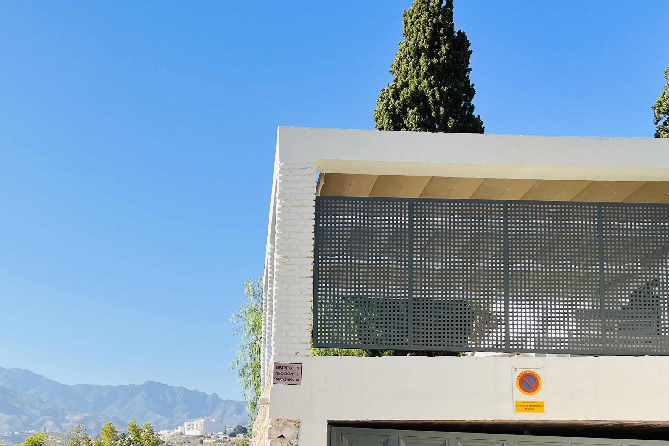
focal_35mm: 45
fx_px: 836
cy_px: 368
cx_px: 233
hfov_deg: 43.1
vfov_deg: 29.1
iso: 50
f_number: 1.5
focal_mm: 5.7
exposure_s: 1/2632
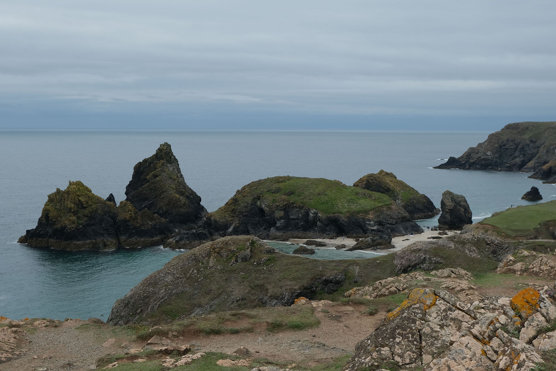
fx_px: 649
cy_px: 184
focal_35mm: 42
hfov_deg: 46.4
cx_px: 272
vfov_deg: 31.9
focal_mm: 24.3
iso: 160
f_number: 5.6
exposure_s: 1/280
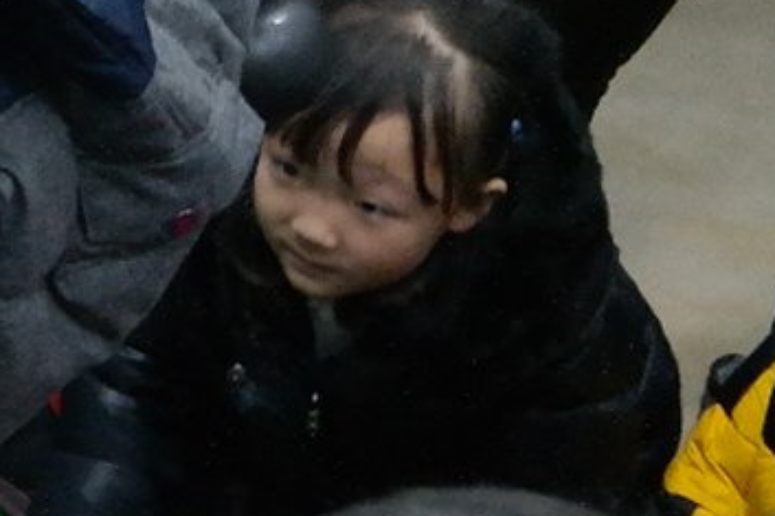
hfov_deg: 11.6
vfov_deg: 8.9
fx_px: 3163
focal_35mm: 147
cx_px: -1058
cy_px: -452
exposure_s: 1/40
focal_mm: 20
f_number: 3.5
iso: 1600
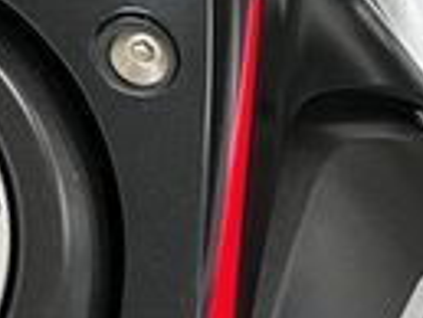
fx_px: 1578
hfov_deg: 15.0
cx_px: 13
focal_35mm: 129
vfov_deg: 10.2
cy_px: -410
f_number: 1.6
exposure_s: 1/50
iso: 200
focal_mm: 5.1
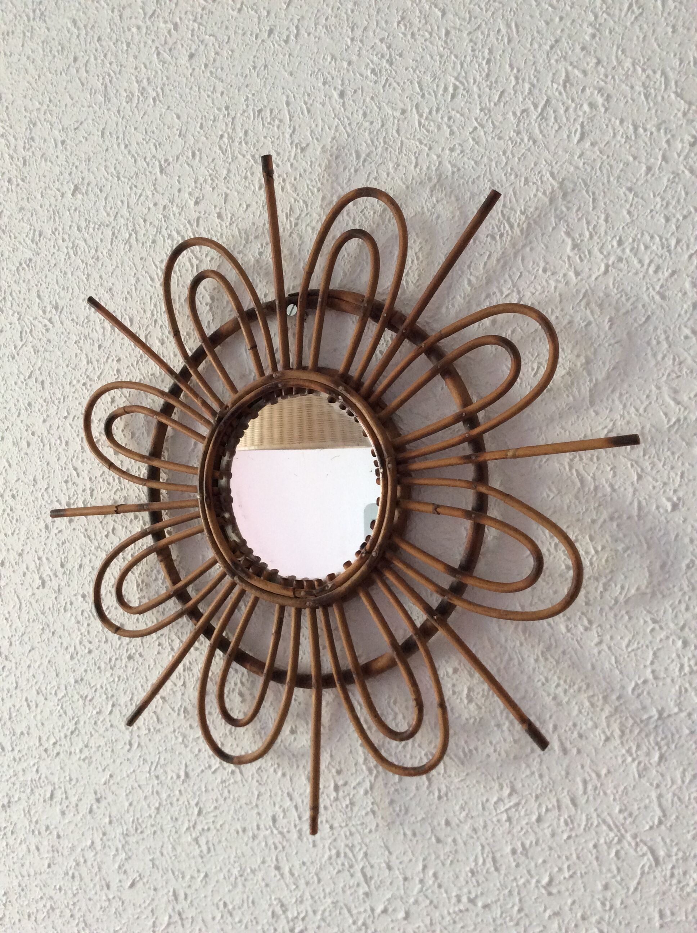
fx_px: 861
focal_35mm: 32
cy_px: 466
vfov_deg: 56.9
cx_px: 348
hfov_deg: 44.1
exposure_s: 1/25
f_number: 2.4
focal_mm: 3.3
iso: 125
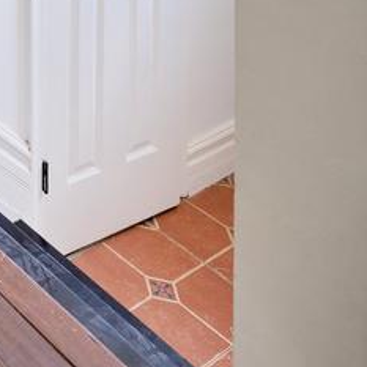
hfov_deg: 20.7
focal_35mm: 63
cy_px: -364
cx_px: -261
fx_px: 756
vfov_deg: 18.3
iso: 100
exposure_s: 1/15
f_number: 8
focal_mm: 12
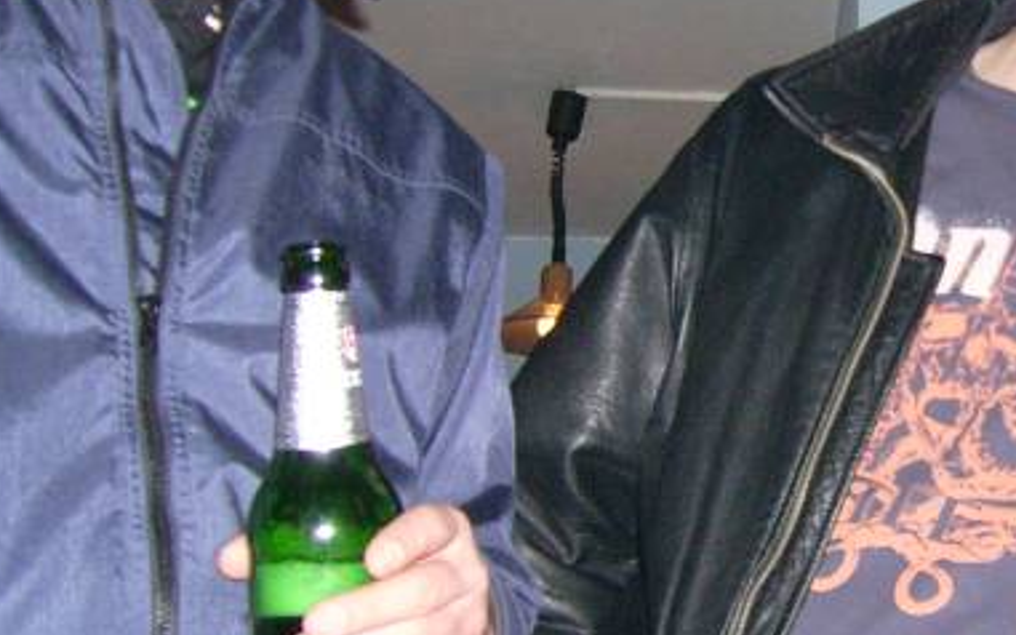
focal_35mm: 78
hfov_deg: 25.4
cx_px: 981
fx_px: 2159
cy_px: 293
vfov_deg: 16.7
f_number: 2.8
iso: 100
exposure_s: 1/60
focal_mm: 5.95
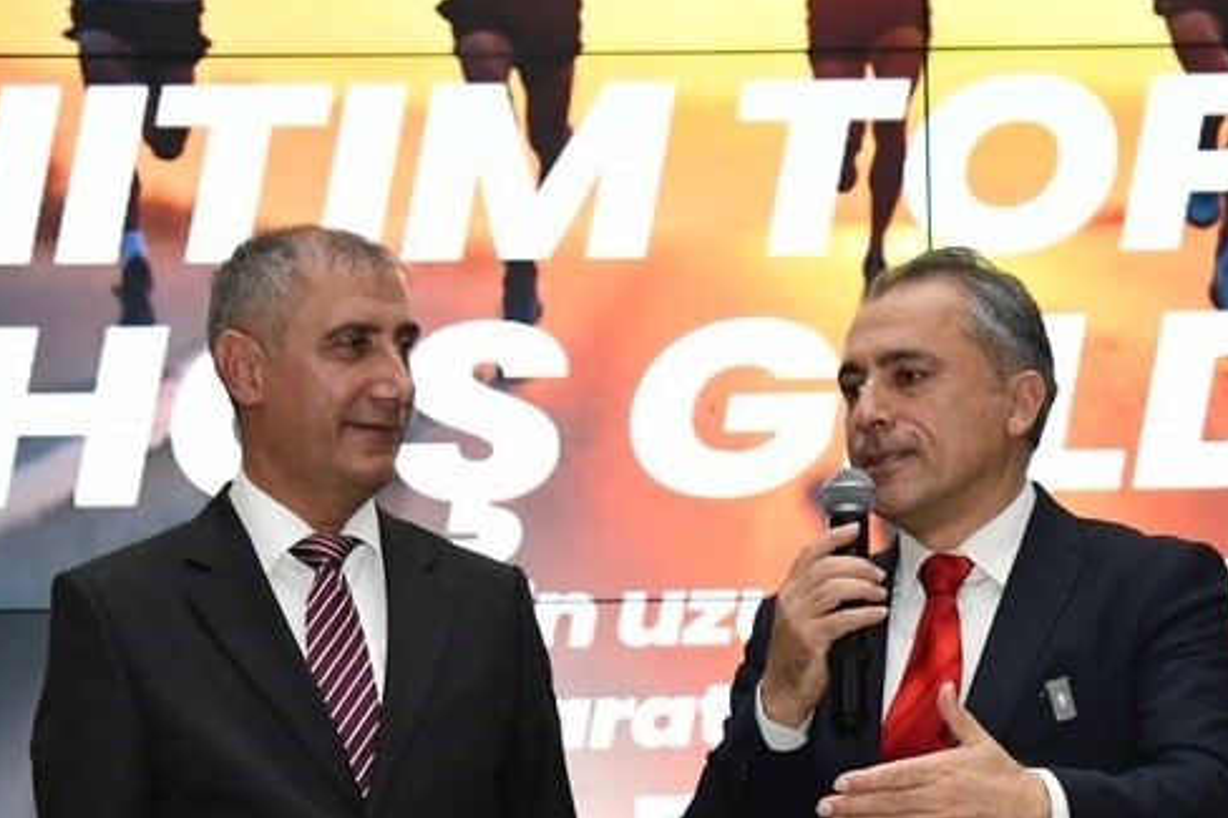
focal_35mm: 126
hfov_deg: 16.3
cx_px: 715
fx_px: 4296
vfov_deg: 10.8
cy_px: 766
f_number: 5.6
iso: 5000
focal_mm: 48
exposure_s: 1/250
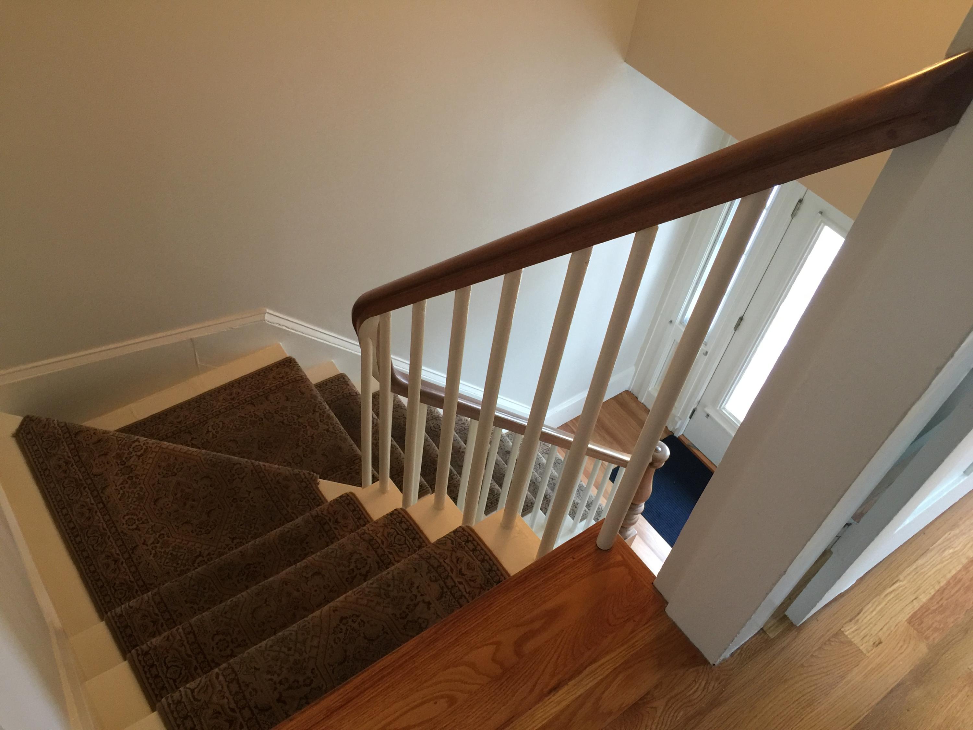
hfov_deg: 61.7
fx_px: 815
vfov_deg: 48.2
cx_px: 486
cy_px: 365
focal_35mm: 29
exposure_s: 1/17
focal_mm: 4.15
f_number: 2.2
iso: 100
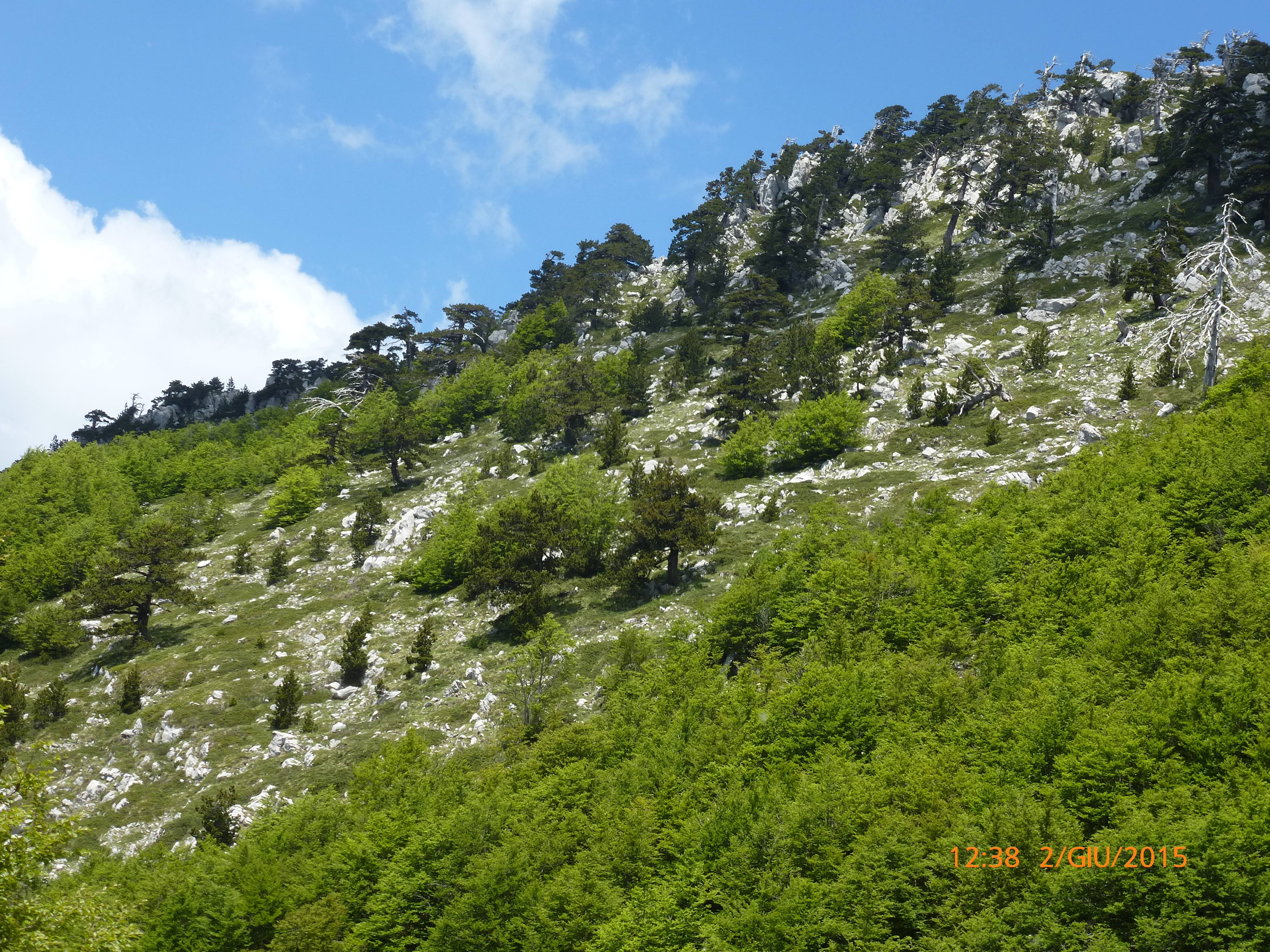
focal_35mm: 82
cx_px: 635
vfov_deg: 18.0
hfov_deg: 23.8
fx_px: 3008
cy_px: 476
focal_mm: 14.8
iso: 100
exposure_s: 1/400
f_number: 4.8
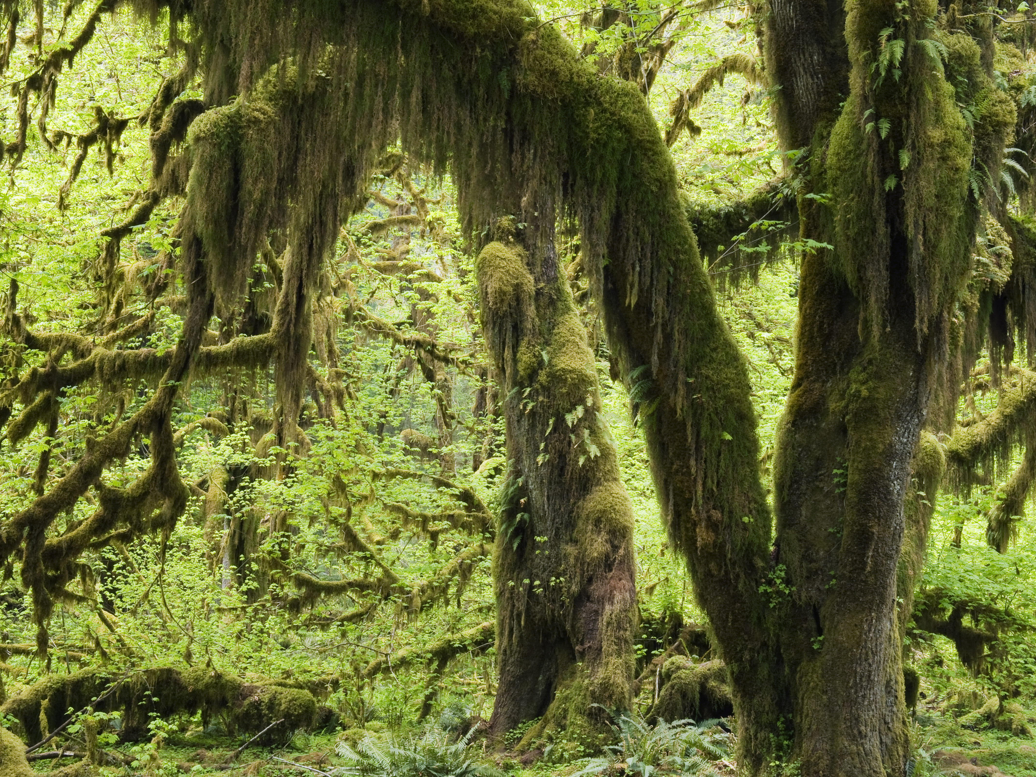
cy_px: 375
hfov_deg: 36.8
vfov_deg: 28.0
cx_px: 531
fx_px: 1556
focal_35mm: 52
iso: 320
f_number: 22
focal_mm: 45
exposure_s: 1/3
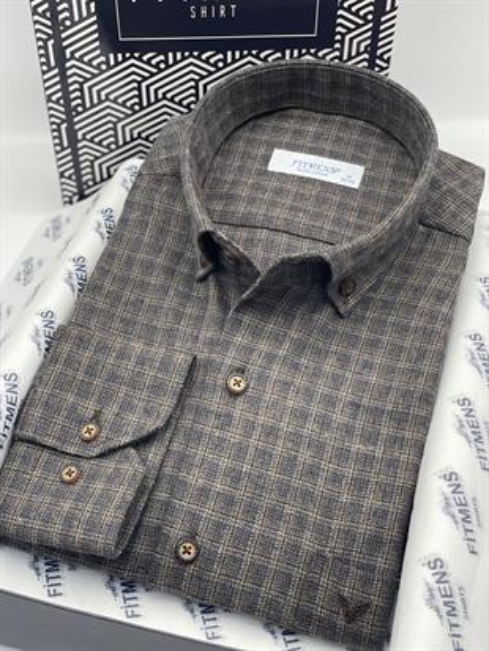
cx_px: 244
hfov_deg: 28.0
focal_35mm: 52
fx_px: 979
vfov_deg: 36.8
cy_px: 326
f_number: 2
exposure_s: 1/100
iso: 40
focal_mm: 6
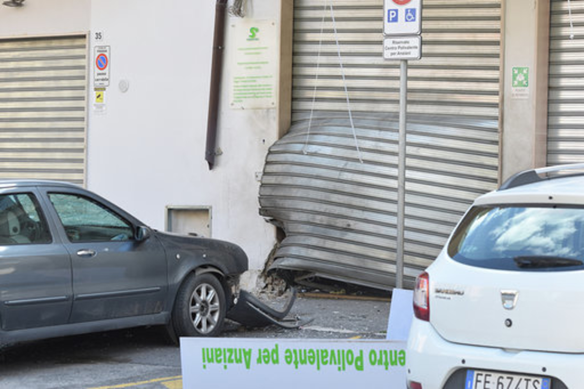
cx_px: 292
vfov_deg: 11.4
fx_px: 1946
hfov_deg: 17.1
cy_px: 194
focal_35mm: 120
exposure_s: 1/200
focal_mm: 80
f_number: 5.6
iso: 200
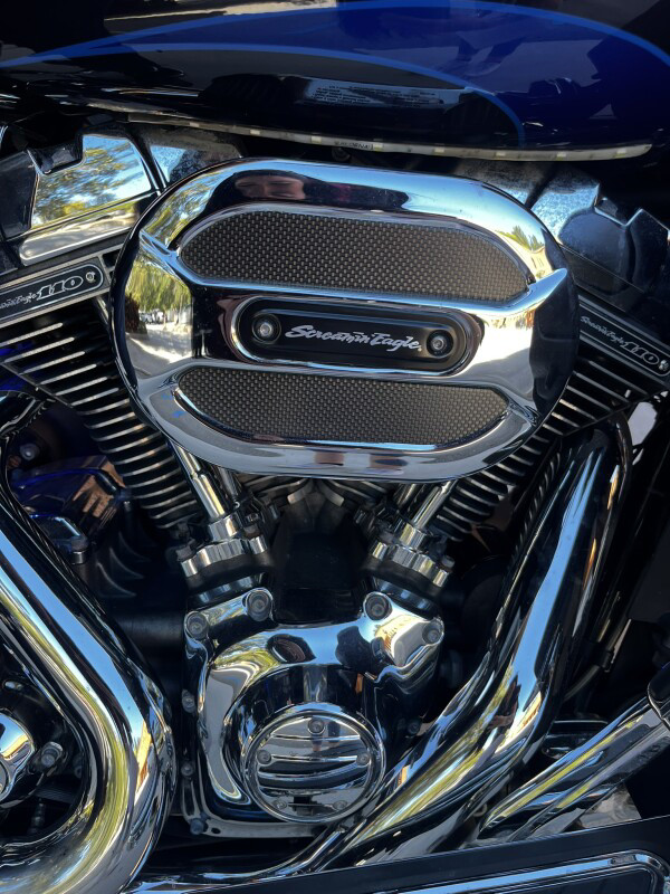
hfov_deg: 53.1
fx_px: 671
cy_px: 447
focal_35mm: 26
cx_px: 335
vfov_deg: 67.3
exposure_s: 1/121
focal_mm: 5.1
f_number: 1.6
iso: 32
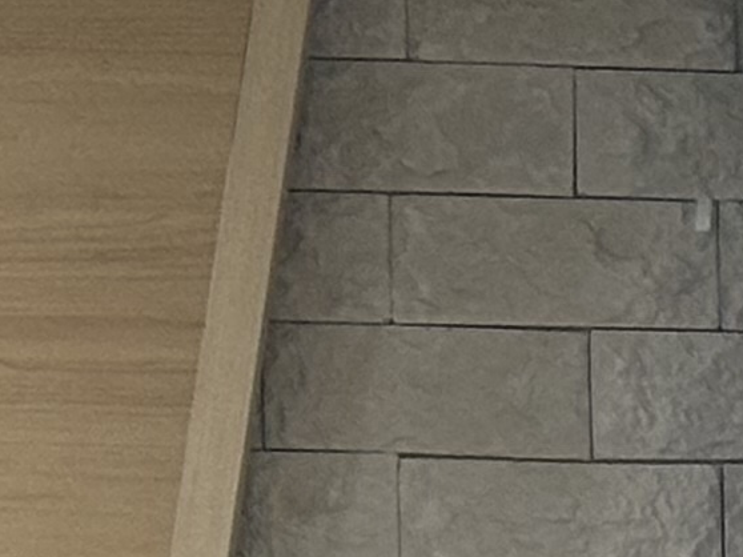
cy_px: 1967
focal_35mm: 376
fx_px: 8067
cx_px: 2274
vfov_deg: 3.8
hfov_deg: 5.0
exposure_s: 1/60
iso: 50
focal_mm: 5.96
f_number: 1.6
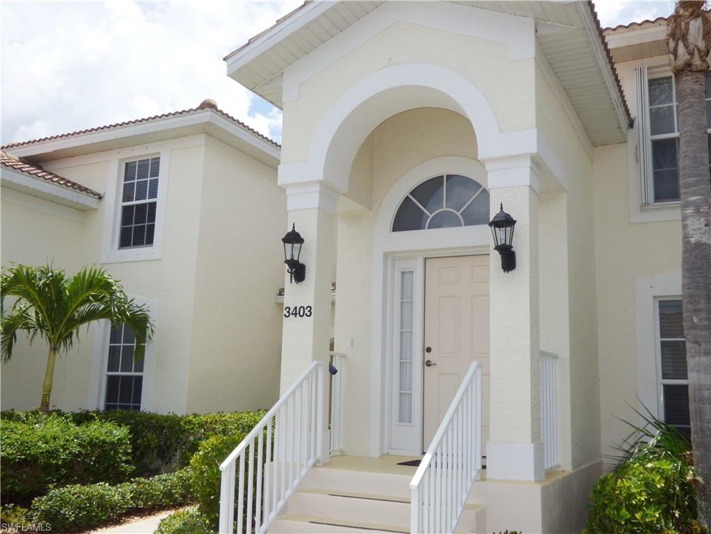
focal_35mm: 35
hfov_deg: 52.6
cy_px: 267
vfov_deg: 40.7
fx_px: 719
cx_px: 356
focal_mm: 6.18
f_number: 4
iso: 100
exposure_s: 1/1000
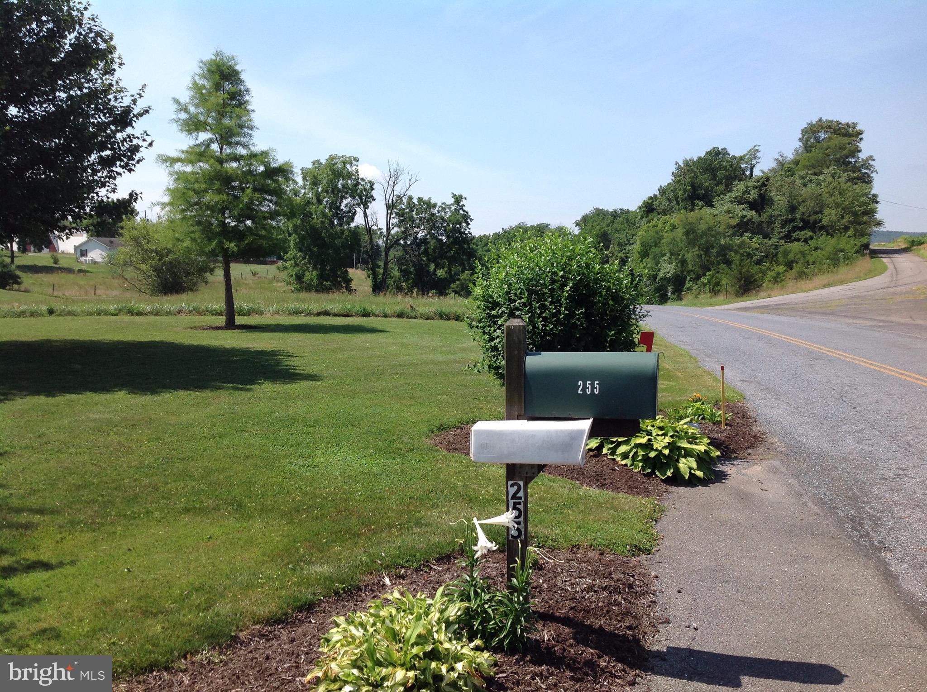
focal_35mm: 35
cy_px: 346
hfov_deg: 52.7
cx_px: 464
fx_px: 936
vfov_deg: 40.6
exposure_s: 1/1513
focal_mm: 4.28
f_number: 2.4
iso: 50
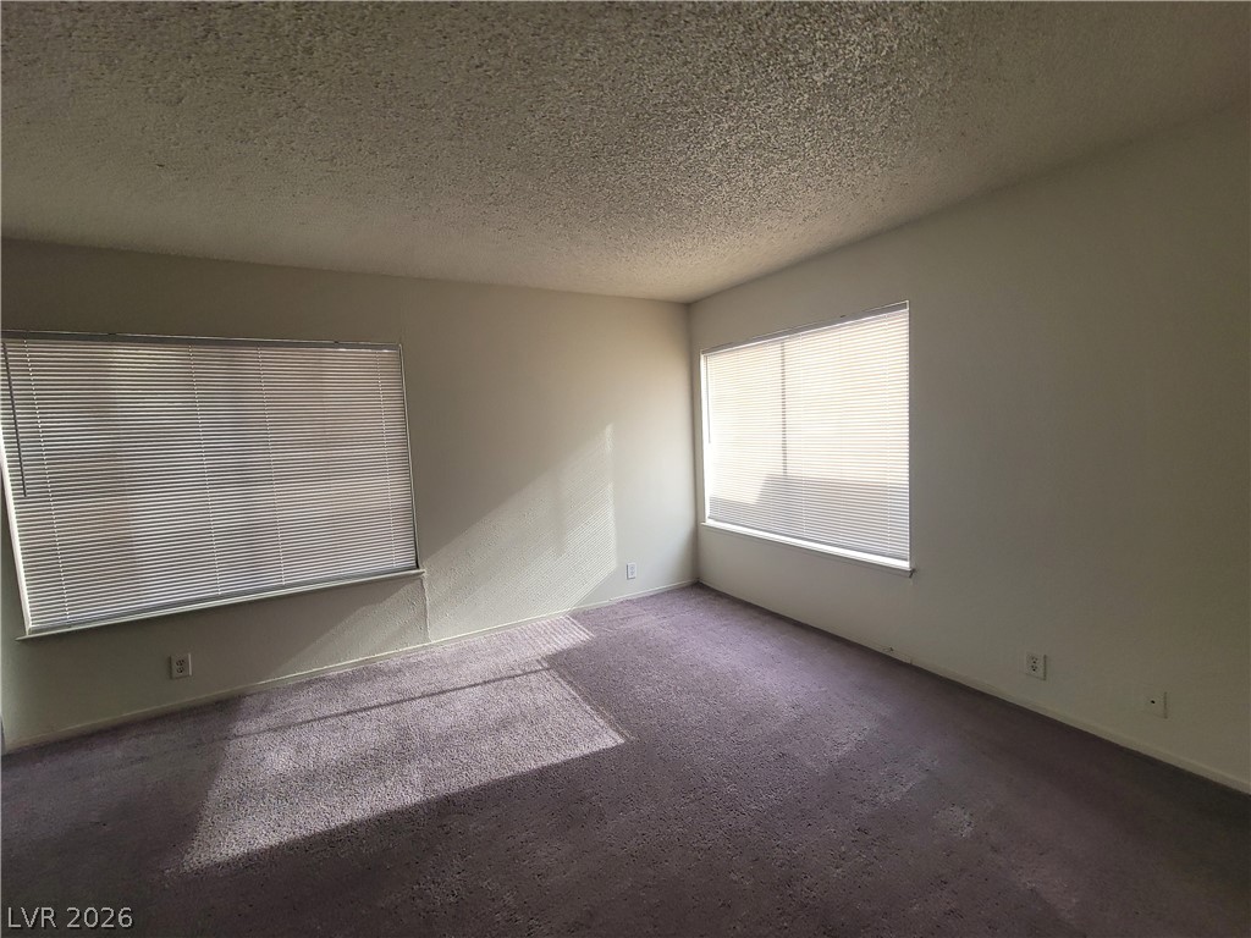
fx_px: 470
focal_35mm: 13
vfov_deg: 89.9
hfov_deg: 106.2
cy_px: 469
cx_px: 626
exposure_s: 1/120
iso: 80
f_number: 2.2
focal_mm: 2.2
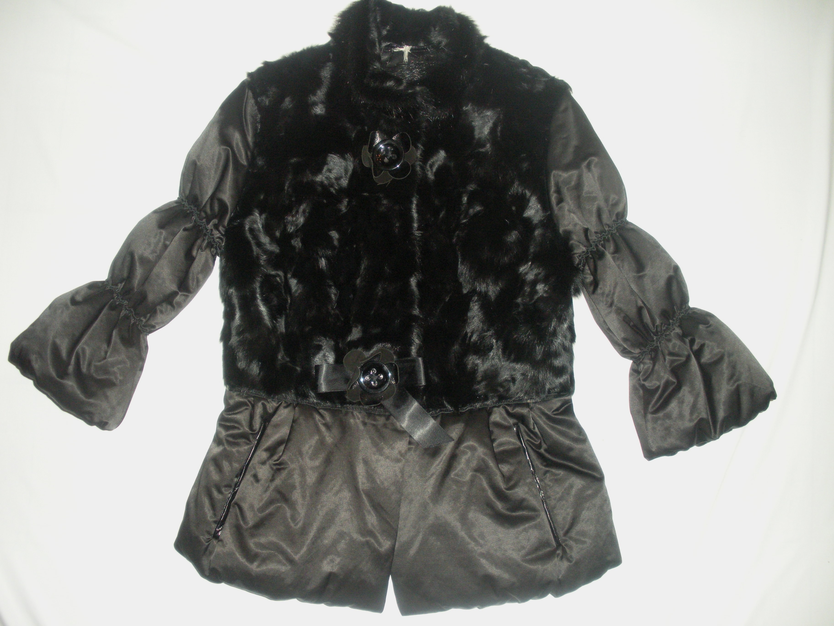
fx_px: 867
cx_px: 417
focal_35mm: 36
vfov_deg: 39.7
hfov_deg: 51.4
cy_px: 313
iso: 263
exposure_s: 1/60
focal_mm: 6.3
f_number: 3.5
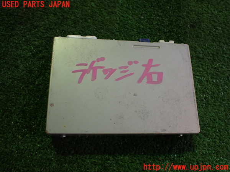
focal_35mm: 30
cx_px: 115
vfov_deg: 46.8
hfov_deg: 60.0
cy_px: 86
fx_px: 199
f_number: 2.3
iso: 400
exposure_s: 1/125
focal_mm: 5.4
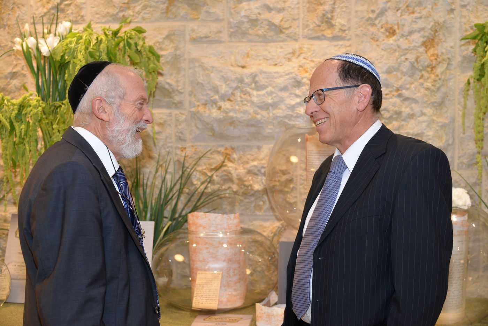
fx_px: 746
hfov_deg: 36.2
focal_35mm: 55
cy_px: 163
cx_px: 244
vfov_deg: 24.6
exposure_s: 1/160
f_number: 4.5
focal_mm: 55
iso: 800
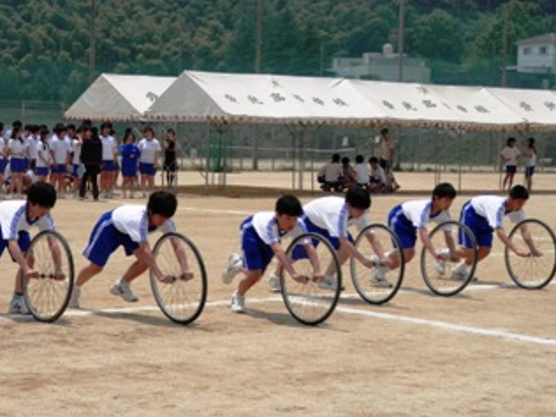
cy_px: 246
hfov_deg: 23.0
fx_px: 1365
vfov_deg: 17.4
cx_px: 211
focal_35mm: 85
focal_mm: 10.8
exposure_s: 1/160
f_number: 12
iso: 80
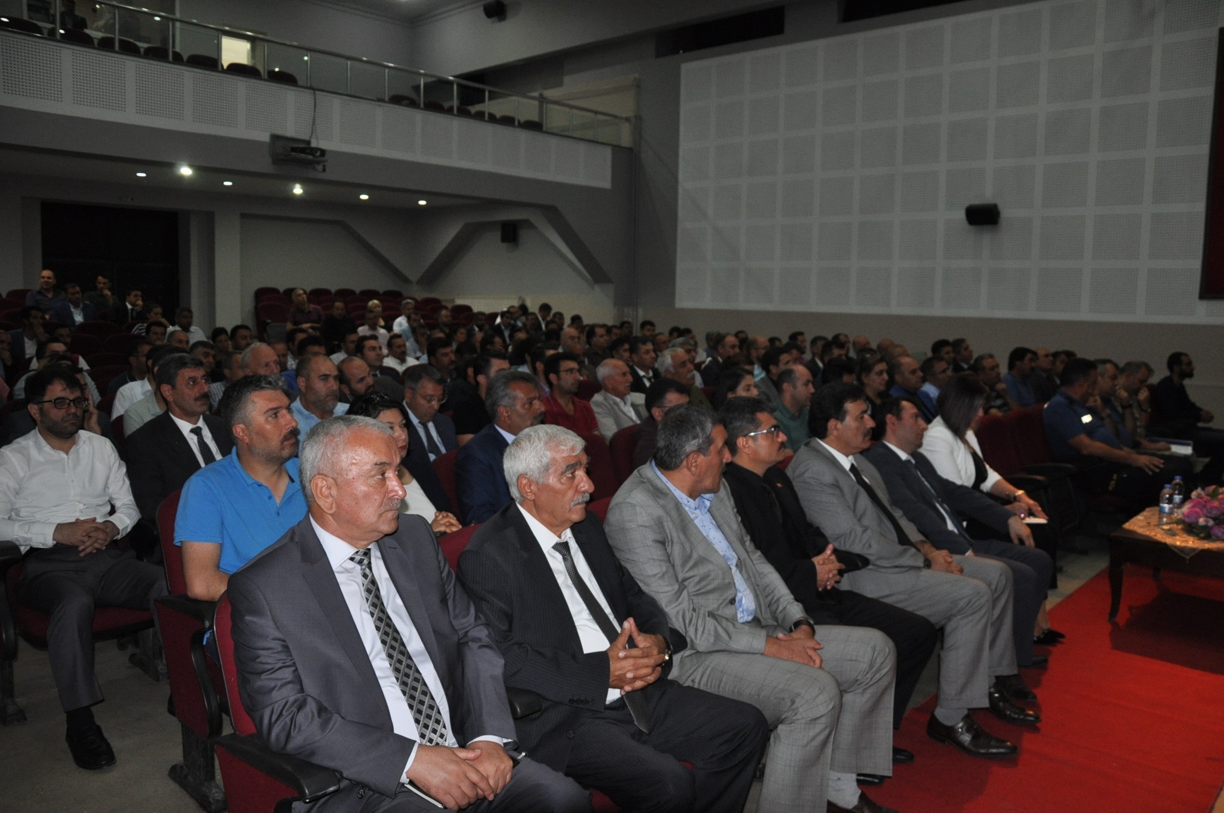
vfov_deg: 47.8
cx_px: 612
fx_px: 917
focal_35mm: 27
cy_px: 406
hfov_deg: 67.4
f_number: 3.5
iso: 800
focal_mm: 18
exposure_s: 1/60
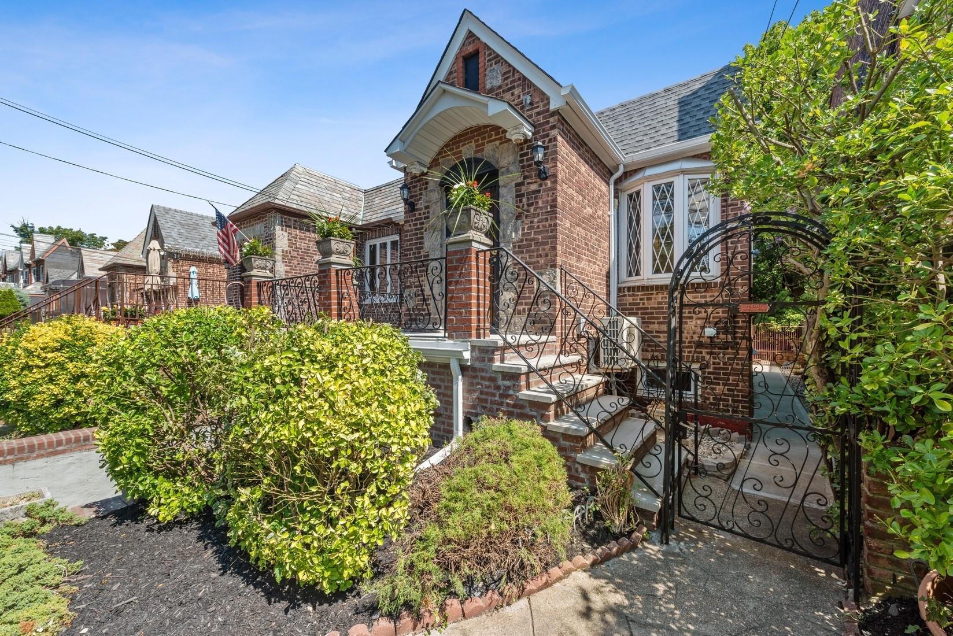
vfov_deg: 81.3
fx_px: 371
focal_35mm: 14
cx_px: 476
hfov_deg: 104.2
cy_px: 318
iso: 100
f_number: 11
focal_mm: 14
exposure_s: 1/100
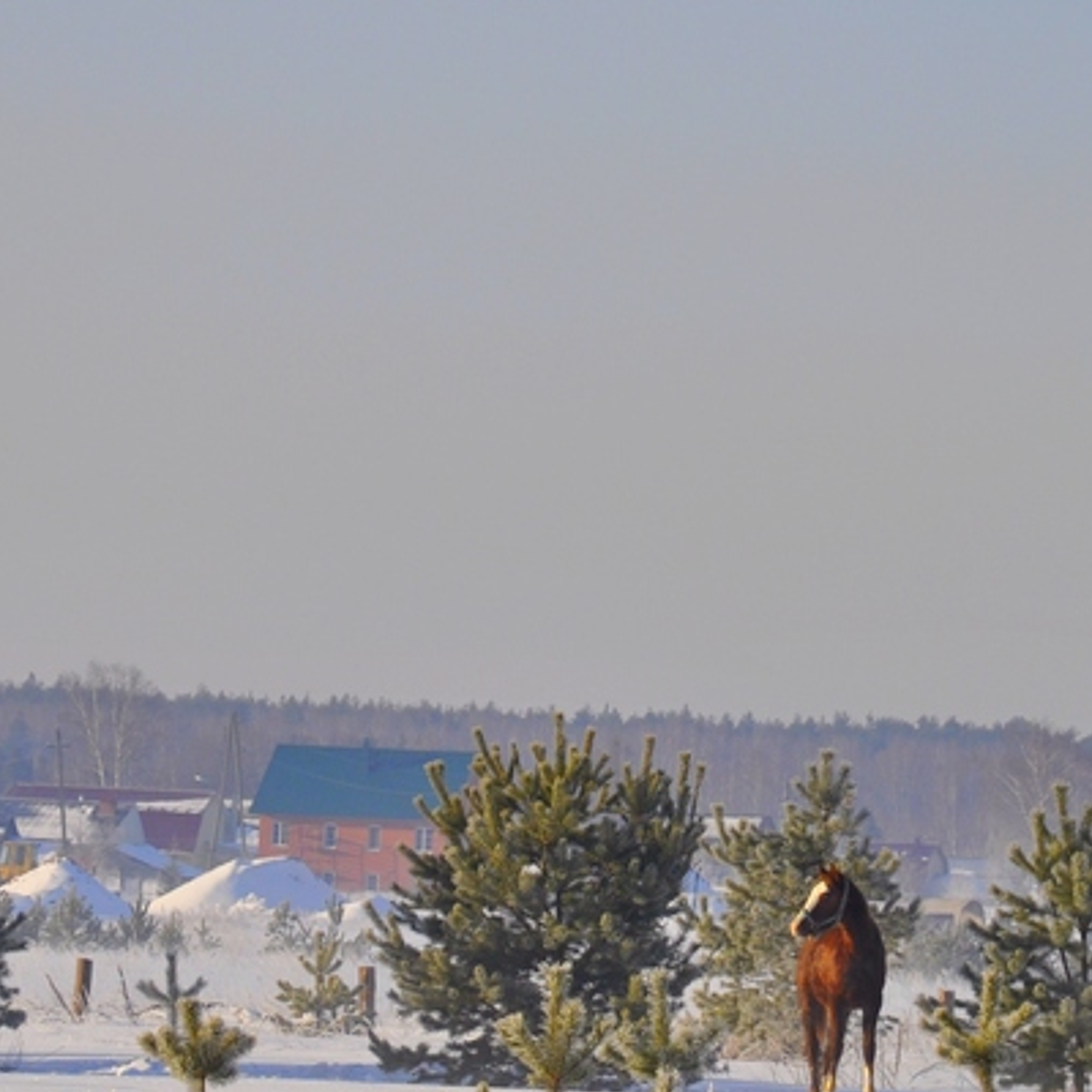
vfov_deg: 4.4
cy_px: 657
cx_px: 748
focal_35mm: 401
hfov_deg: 4.4
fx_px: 14322
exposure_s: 1/750
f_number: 6.7
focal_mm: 105
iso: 200
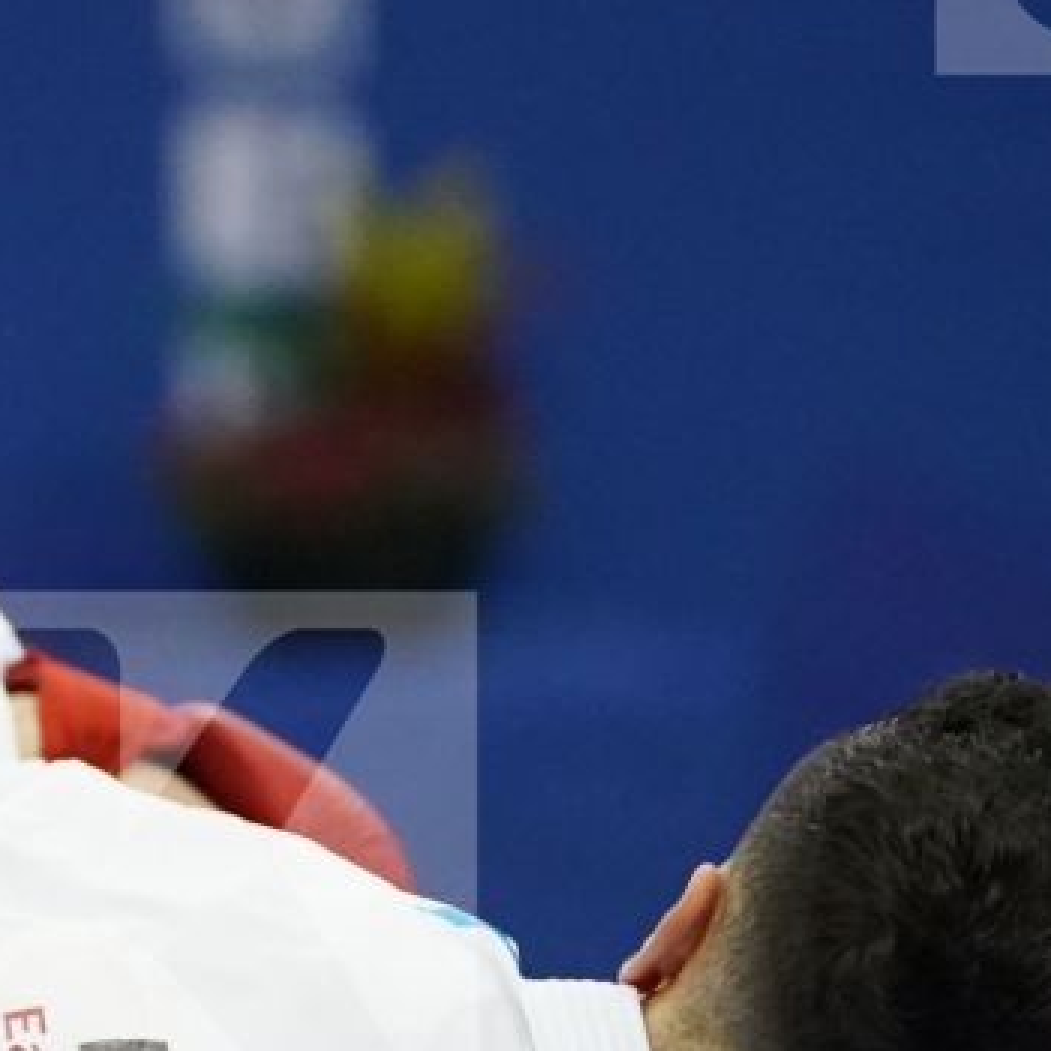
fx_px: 24595
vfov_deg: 2.4
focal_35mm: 716
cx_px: -820
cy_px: 865
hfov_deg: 2.4
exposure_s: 1/1000
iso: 4000
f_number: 2.8
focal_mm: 164
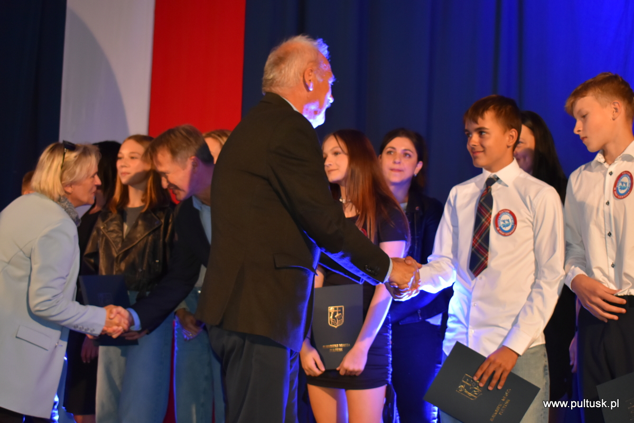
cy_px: 212
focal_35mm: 51
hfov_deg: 38.9
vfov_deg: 26.5
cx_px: 317
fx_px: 898
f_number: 4.5
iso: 800
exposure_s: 1/100
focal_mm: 34
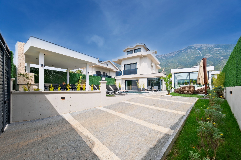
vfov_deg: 90.0
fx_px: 80
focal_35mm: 12
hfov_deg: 112.6
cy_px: 80
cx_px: 120
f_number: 10
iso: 125
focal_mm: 8
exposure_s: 1/320
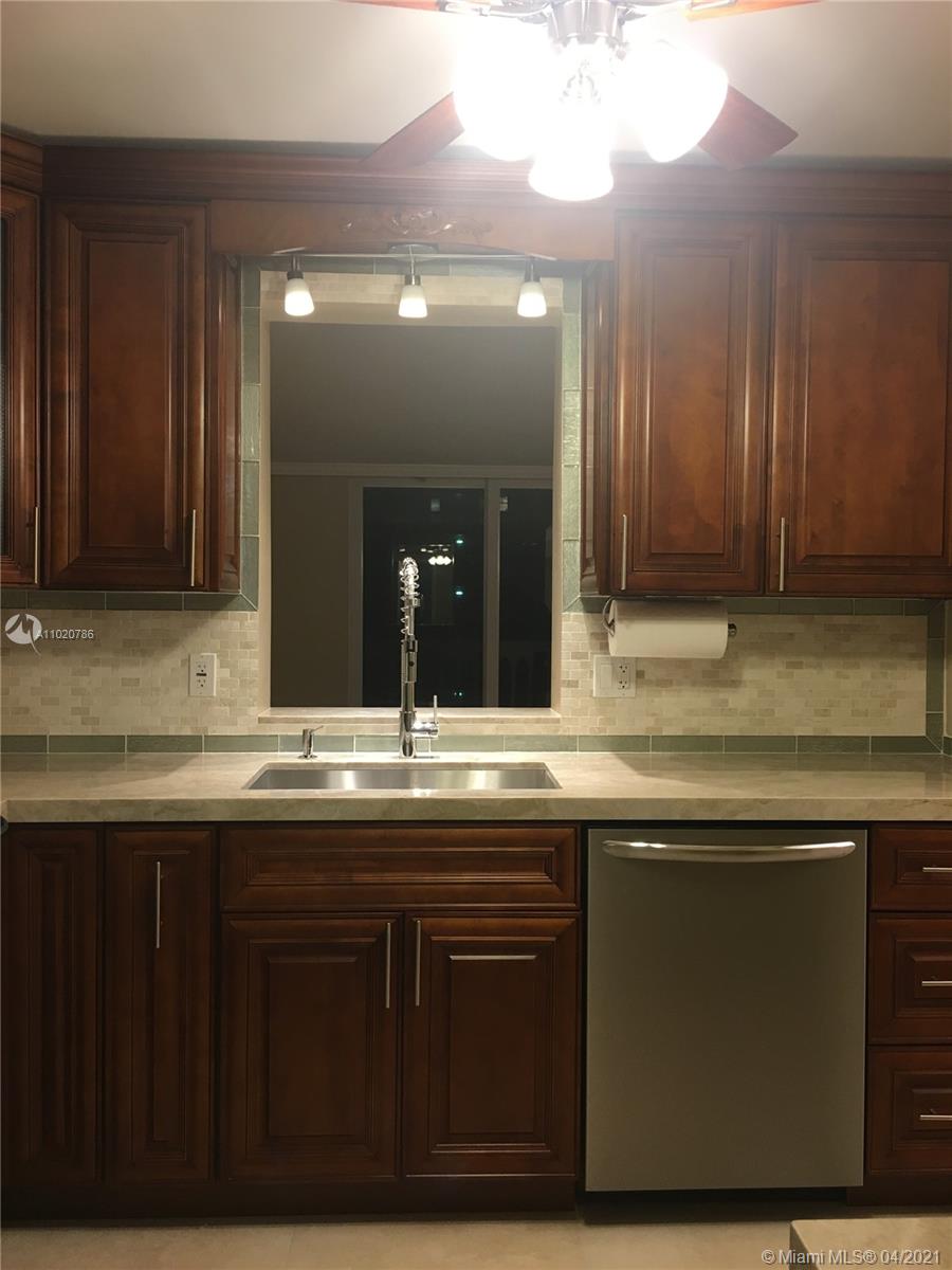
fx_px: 1063
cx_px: 476
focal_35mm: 29
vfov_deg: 61.7
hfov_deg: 48.2
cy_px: 635
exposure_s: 1/30
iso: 80
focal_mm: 4.15
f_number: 2.2
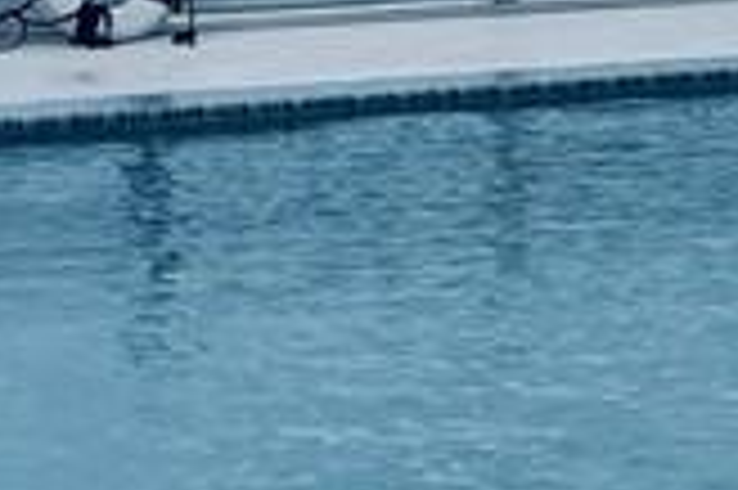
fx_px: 3461
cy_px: 94
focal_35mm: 169
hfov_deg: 11.7
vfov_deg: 8.1
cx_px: 1035
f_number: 1.6
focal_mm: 5.1
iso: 32
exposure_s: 1/2786
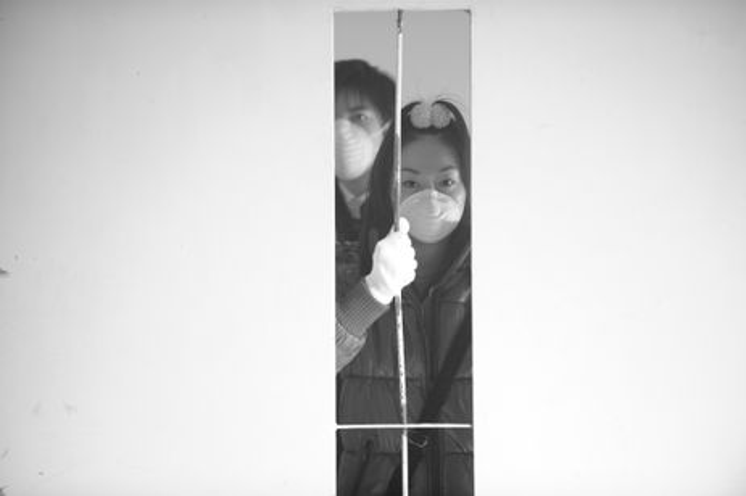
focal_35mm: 200
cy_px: 248
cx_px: 373
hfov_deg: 10.3
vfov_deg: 6.9
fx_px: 4141
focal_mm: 200
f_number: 2.8
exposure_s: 1/125
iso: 1000
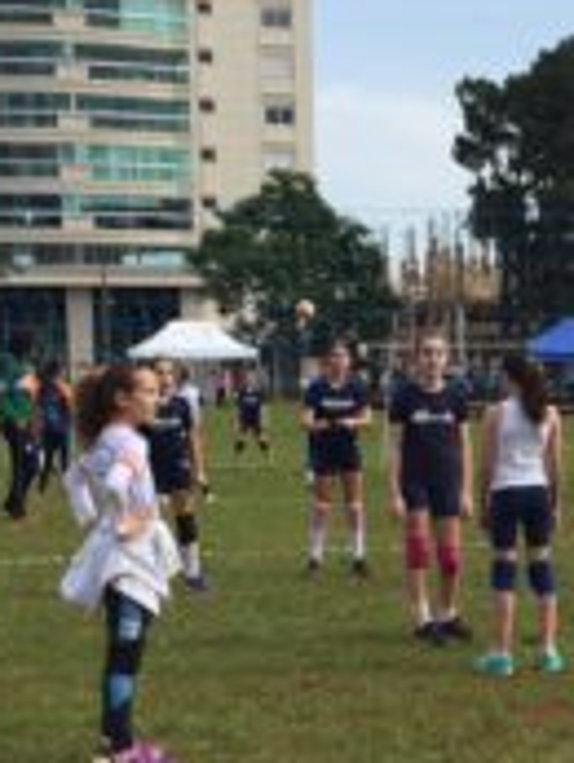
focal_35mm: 87
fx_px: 1921
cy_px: 529
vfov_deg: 22.4
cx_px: 596
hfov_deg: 16.6
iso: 32
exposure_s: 1/1883
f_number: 2.2
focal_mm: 4.15
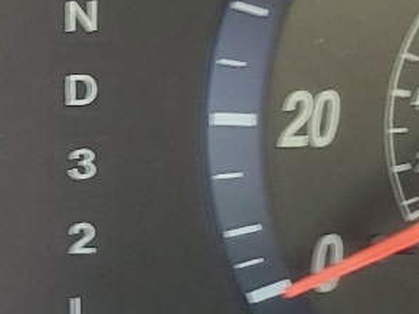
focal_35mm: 143
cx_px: -60
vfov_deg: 10.4
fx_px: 1730
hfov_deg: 13.5
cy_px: 118
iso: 73
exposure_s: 1/60.2
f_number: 1.5
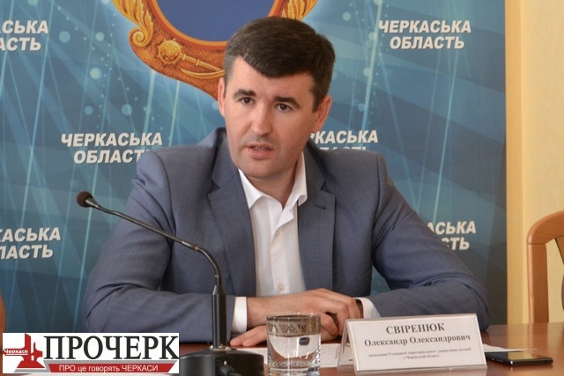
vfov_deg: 16.6
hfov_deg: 24.6
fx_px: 1293
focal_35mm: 82
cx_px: 282
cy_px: 188
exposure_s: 1/60
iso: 1100
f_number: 5.6
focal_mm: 55
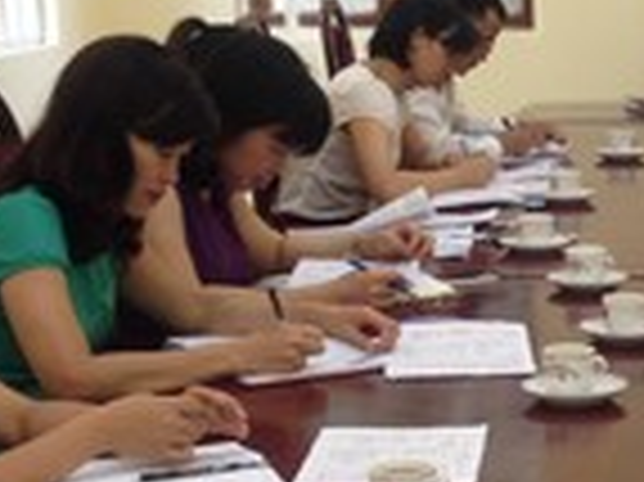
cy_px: 315
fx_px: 2286
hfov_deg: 15.4
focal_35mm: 123
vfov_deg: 12.0
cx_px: 808
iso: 50
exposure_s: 1/20
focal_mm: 4.12
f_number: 2.4
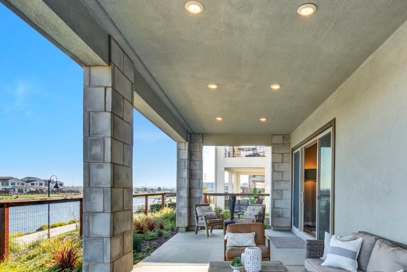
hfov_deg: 73.2
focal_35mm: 24
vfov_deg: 51.9
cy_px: 188
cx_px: 237
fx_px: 272
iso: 100
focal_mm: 14
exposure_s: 1/30
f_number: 14
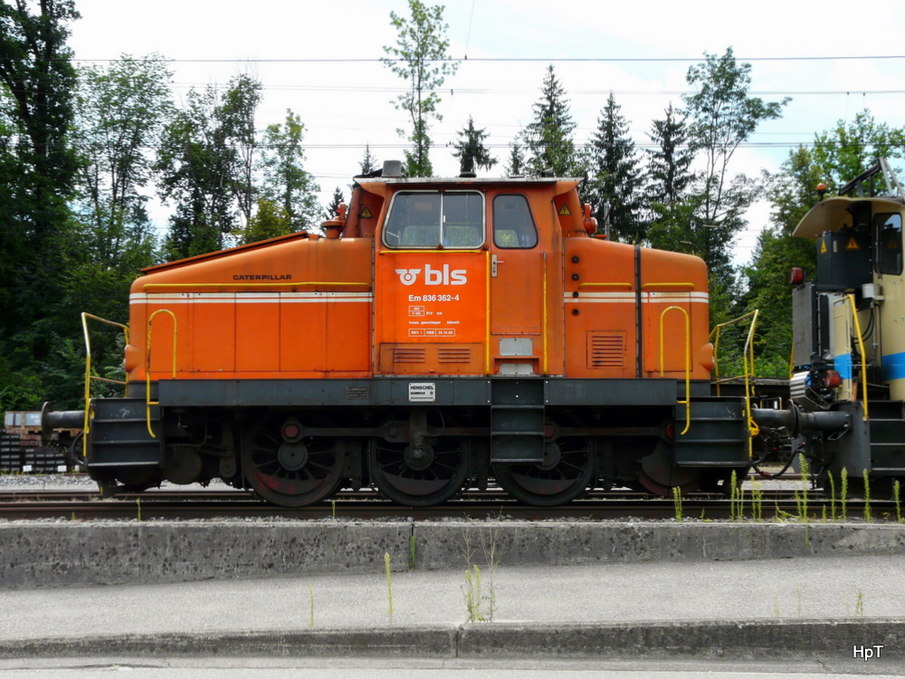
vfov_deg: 29.7
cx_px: 452
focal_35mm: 49
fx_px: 1281
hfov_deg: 38.9
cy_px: 340
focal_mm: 8.1
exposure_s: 1/250
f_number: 5.6
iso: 100
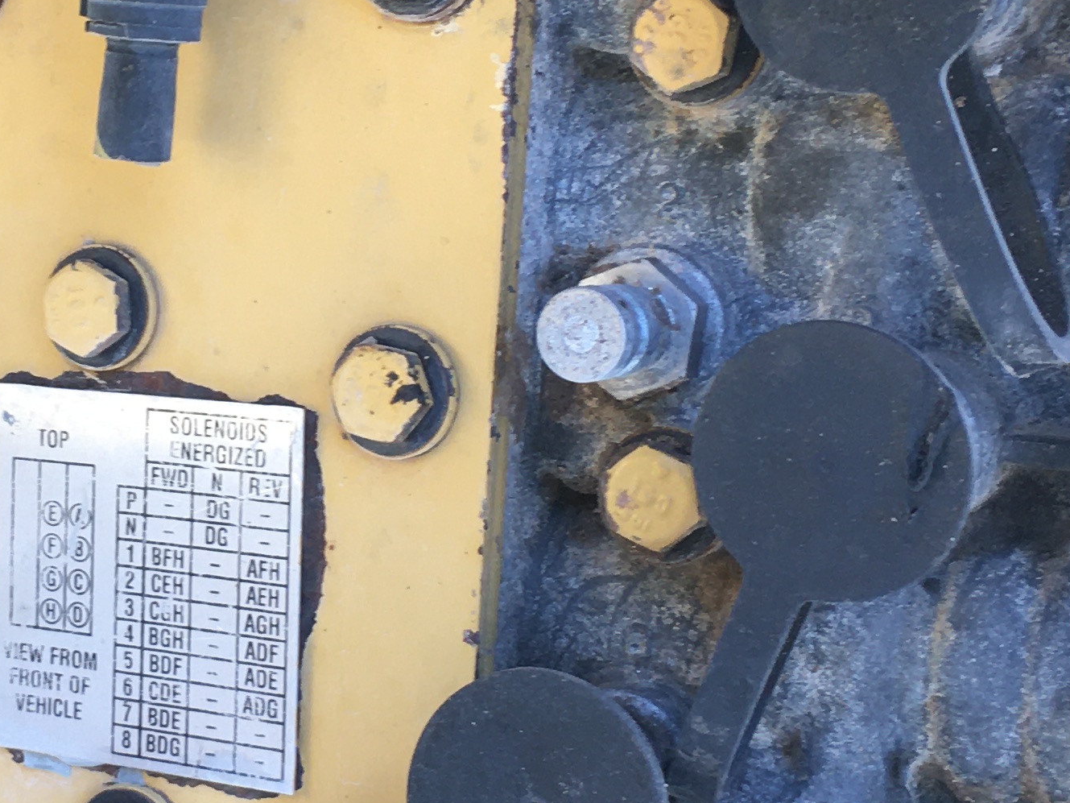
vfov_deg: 16.7
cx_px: 134
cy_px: 272
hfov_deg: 21.8
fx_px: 2720
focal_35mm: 88
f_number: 2.2
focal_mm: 4.15
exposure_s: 1/120
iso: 32
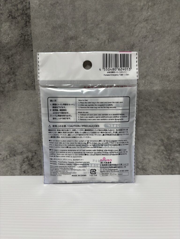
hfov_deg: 53.1
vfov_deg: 67.3
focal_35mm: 26
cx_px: 90
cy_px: 120
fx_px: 180
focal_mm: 5.96
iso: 100
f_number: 1.6
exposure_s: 1/60
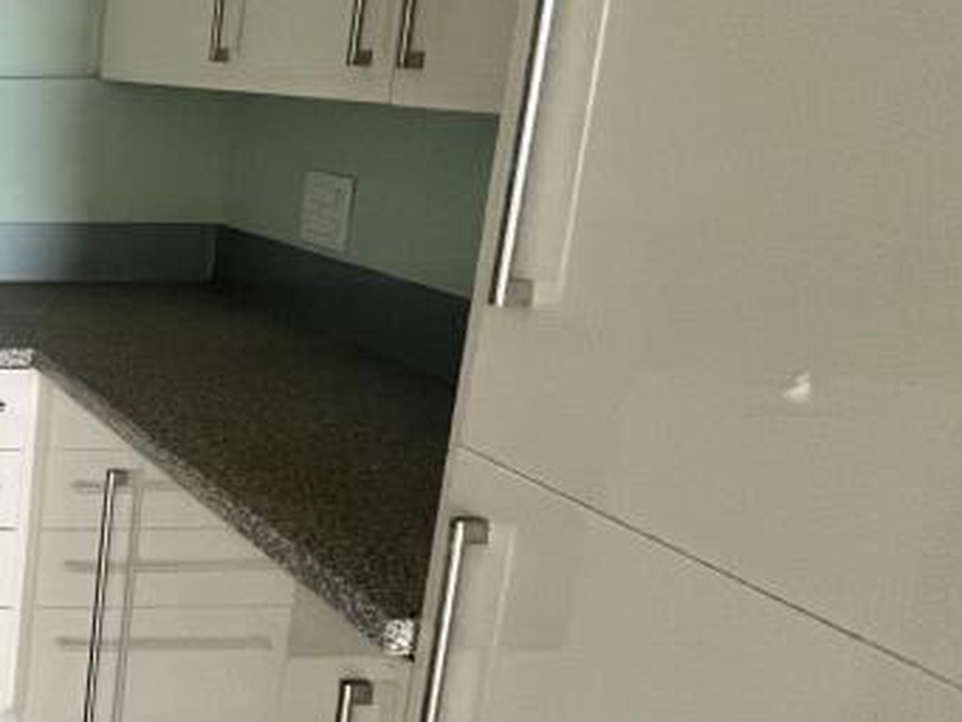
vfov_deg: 36.7
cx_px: -409
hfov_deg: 31.0
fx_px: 1084
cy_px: 285
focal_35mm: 39
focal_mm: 1.57
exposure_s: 1/60
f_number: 1.8
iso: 400
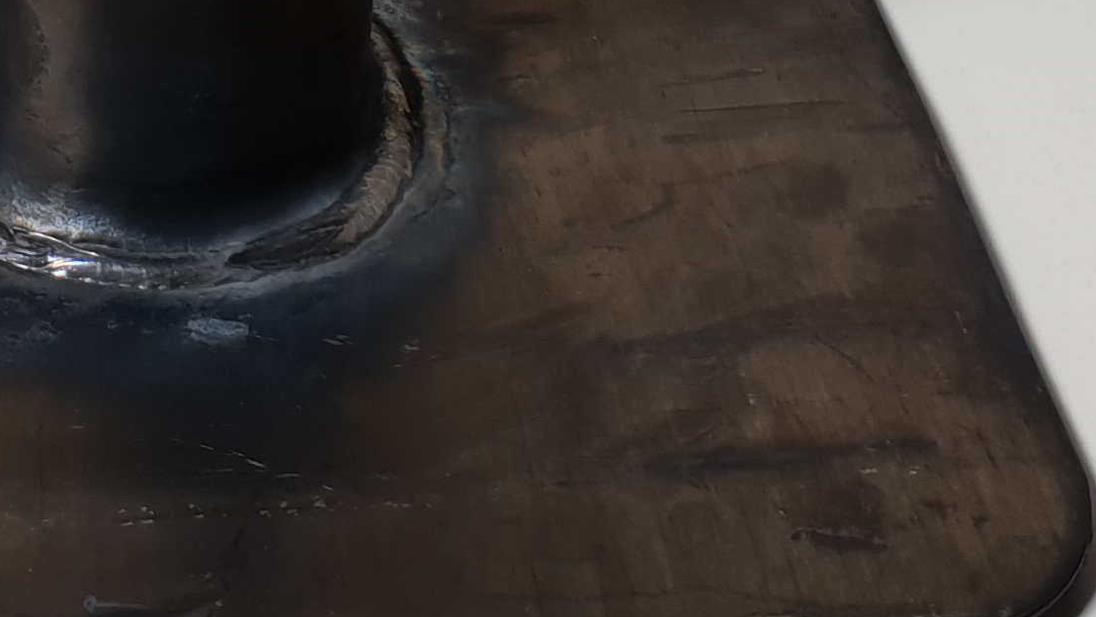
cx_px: 73
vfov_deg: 10.7
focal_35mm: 103
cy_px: -653
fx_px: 2994
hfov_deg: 20.3
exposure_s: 1/50
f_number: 2.4
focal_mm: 4.3
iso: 50
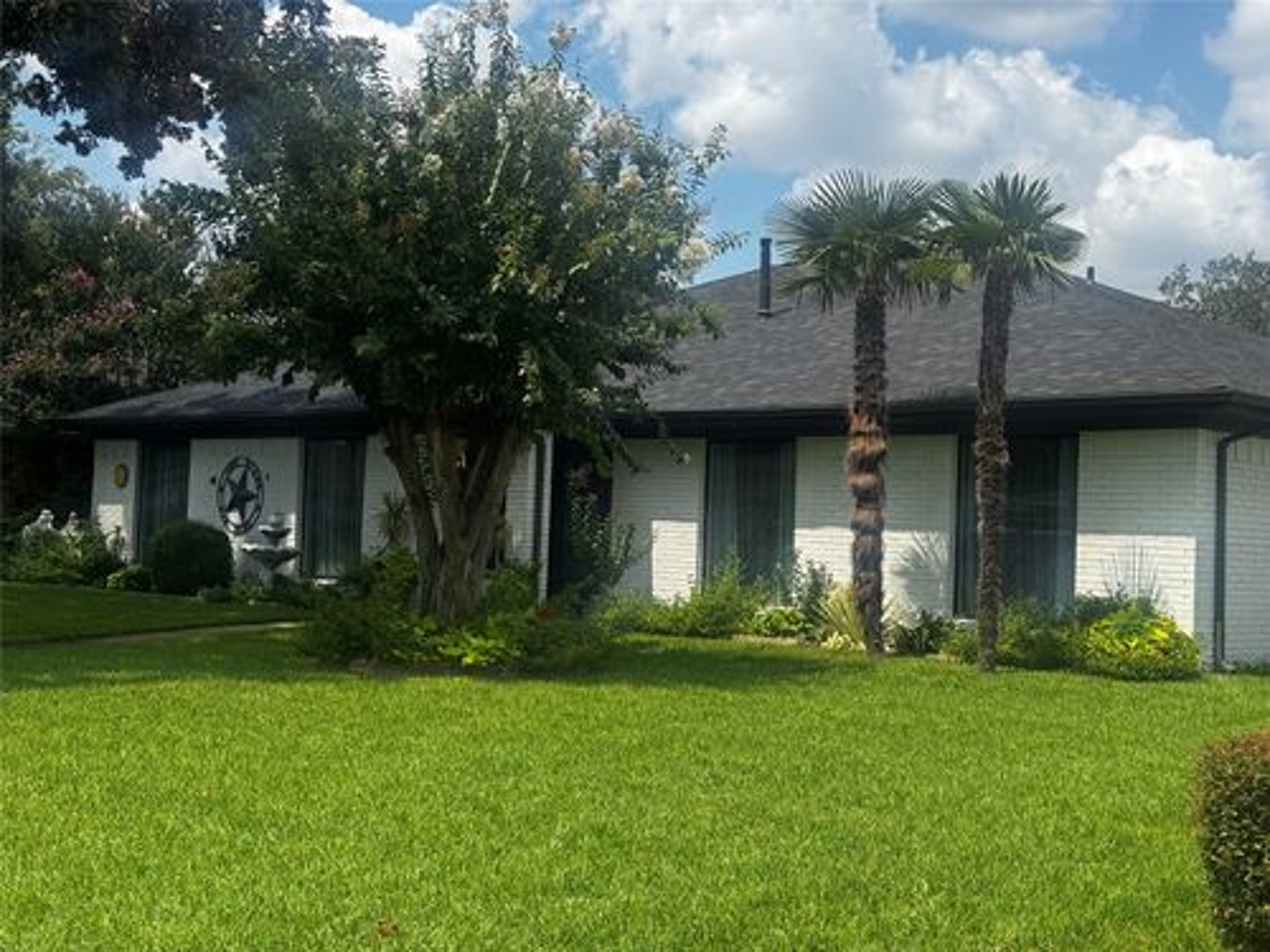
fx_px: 1761
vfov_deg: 30.3
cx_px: 635
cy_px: 476
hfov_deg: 39.7
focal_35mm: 48
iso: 64
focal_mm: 6.76
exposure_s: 1/3096
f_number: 1.78
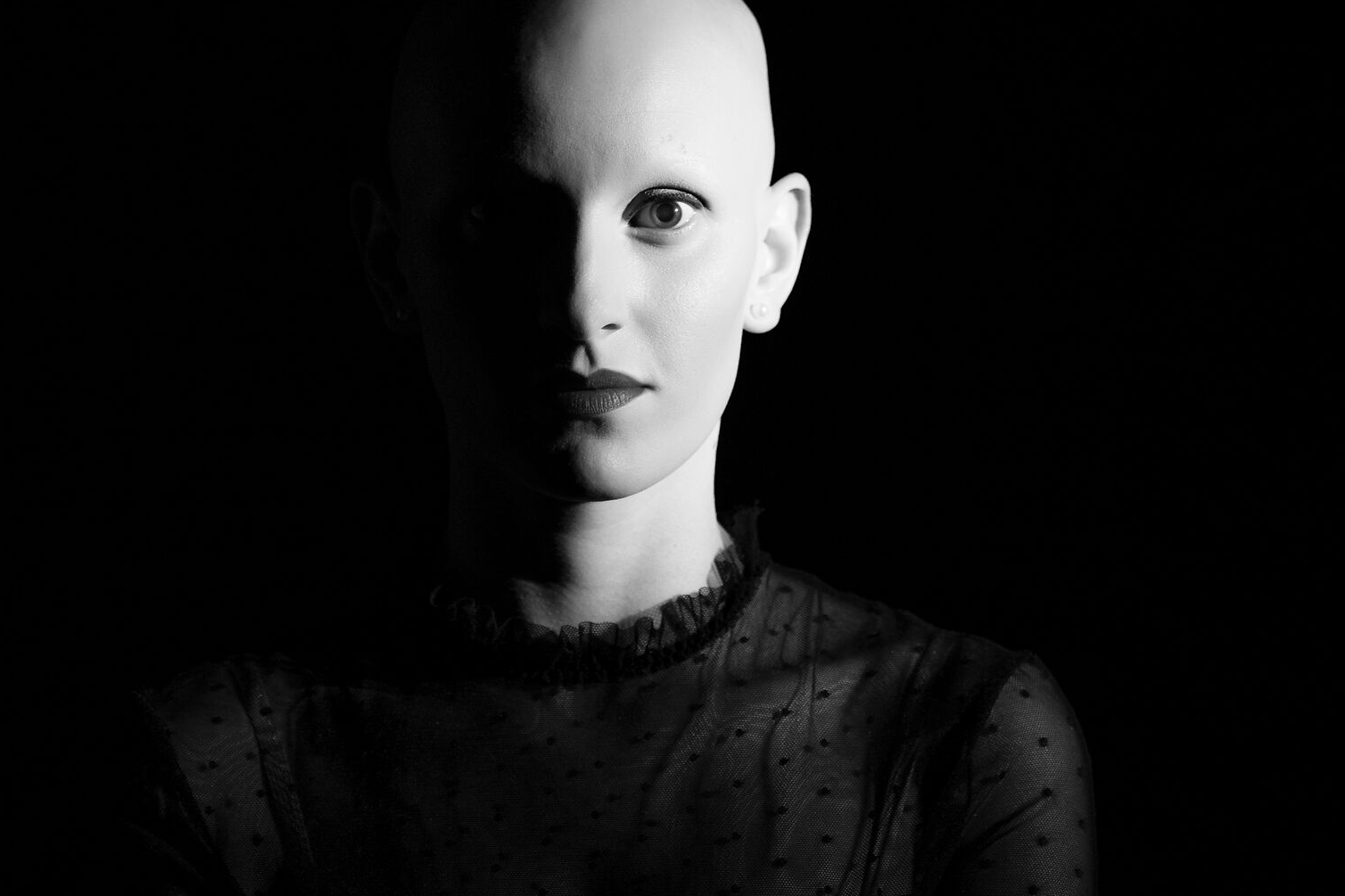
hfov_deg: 7.4
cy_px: 301
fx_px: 10347
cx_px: 582
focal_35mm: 277
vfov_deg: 5.0
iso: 100
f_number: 3.2
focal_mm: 116
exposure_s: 1/250
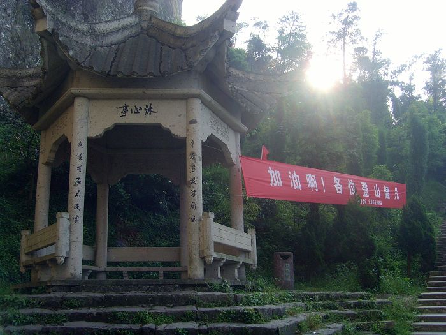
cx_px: 223
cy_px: 168
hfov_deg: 47.9
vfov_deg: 36.8
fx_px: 502
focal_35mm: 39
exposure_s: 1/250
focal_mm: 6.6
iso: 80
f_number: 3.5
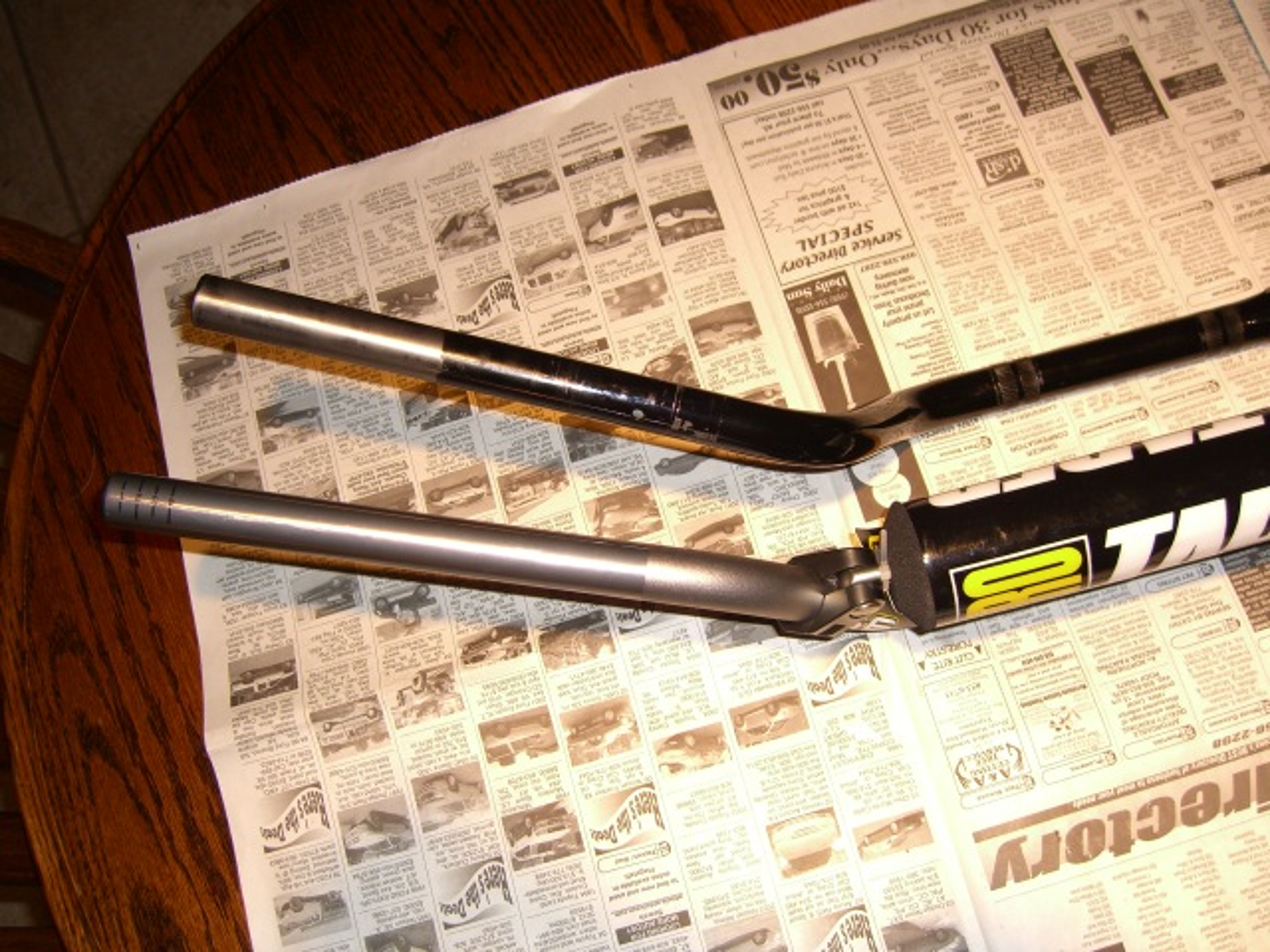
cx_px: 635
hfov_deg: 49.0
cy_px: 476
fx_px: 1394
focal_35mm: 38
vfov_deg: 37.7
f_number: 2.8
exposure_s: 1/60
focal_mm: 7.9
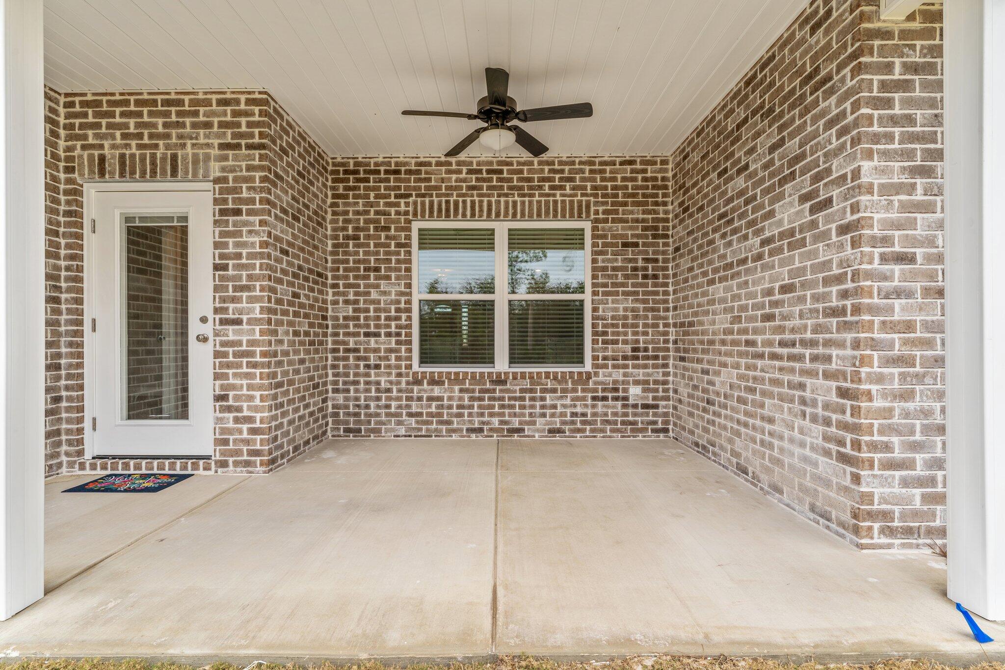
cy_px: 335
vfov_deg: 73.1
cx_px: 502
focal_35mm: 16
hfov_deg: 96.0
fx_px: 452
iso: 100
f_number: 10
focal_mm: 16.2
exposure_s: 1/20
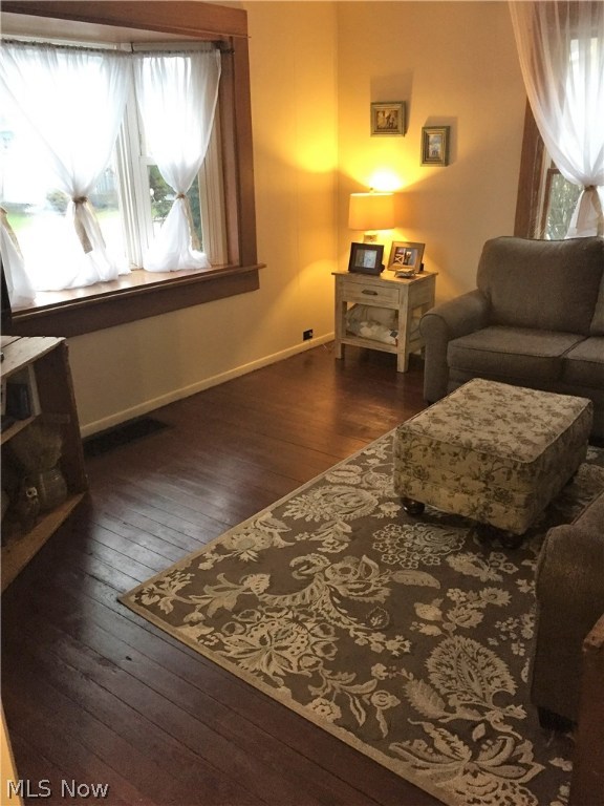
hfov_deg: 48.2
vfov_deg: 61.7
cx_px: 302
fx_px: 675
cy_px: 403
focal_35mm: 29
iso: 250
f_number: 2.2
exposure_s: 1/24
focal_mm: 4.15
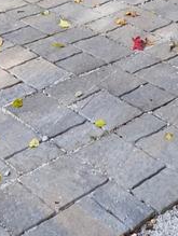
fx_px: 670
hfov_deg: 15.1
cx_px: 74
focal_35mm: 98
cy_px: -281
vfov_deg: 14.9
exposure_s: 1/278
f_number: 2.2
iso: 40
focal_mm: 2.22
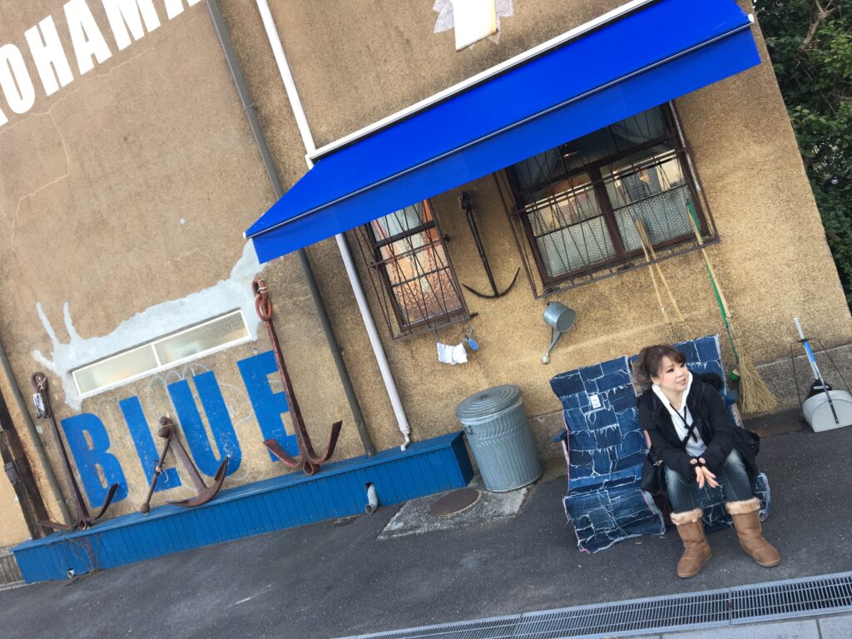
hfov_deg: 61.7
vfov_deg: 48.2
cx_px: 426
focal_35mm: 29
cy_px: 320
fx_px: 714
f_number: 2.2
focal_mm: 4.15
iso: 25
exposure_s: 1/60
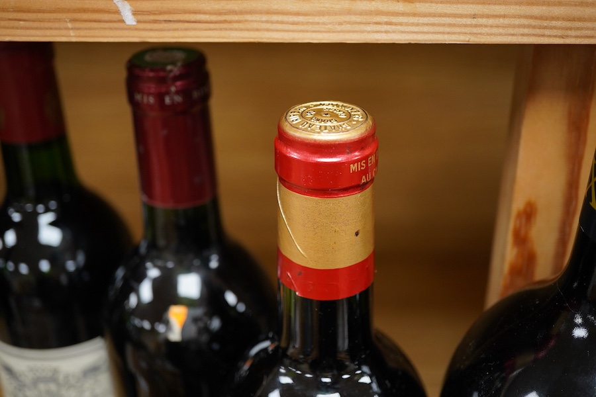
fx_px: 745
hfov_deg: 43.6
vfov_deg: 29.9
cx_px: 298
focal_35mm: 45
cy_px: 198
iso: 1250
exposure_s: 1/125
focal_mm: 30
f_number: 5.6
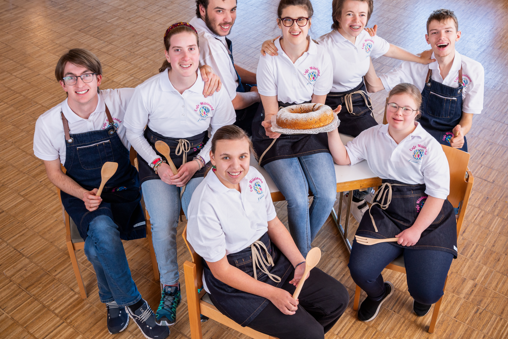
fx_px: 564
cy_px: 149
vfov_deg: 33.4
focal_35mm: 40
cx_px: 269
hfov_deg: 48.4
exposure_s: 1/20
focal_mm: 35
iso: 500
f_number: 9
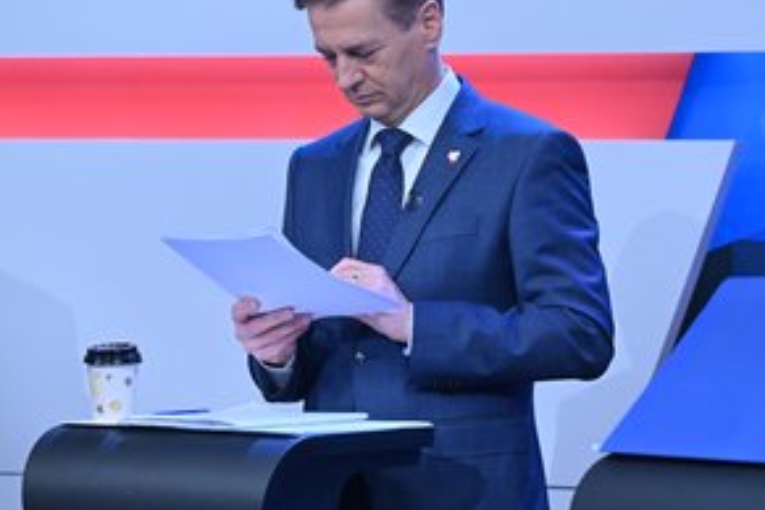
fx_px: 5843
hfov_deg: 7.5
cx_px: 607
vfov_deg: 5.0
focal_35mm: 275
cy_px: 196
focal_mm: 160
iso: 4000
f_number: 4.5
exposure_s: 1/320
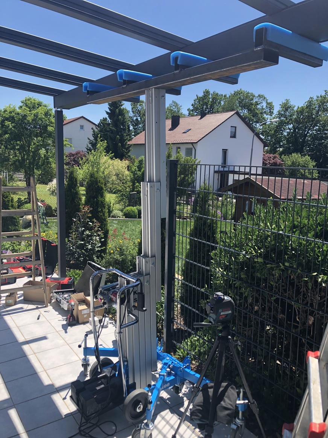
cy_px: 219
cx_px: 164
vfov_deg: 63.4
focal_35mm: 28
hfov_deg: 49.7
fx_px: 354
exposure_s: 1/1066
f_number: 1.8
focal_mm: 3.99
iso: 20
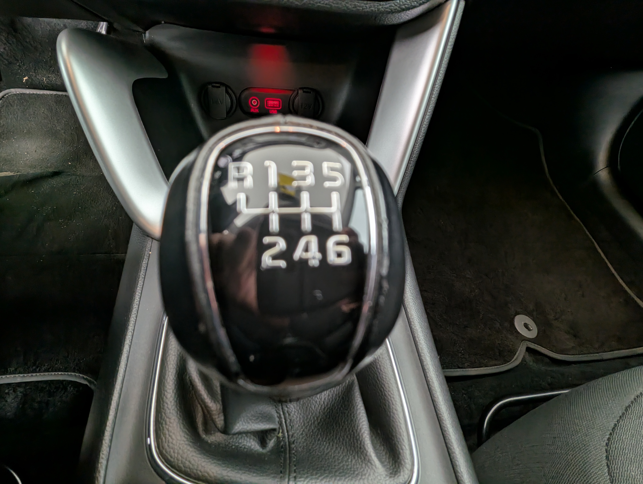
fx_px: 298
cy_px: 242
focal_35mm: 16
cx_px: 322
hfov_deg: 94.4
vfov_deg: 78.2
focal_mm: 2.35
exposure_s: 1/24.4
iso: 230
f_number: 2.2
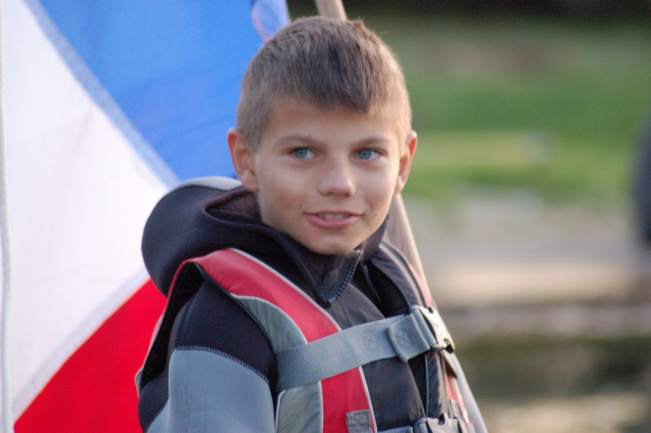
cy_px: 216
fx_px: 5691
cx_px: 326
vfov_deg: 4.4
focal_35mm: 315
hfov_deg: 6.5
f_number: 5
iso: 1600
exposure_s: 1/125
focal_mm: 210
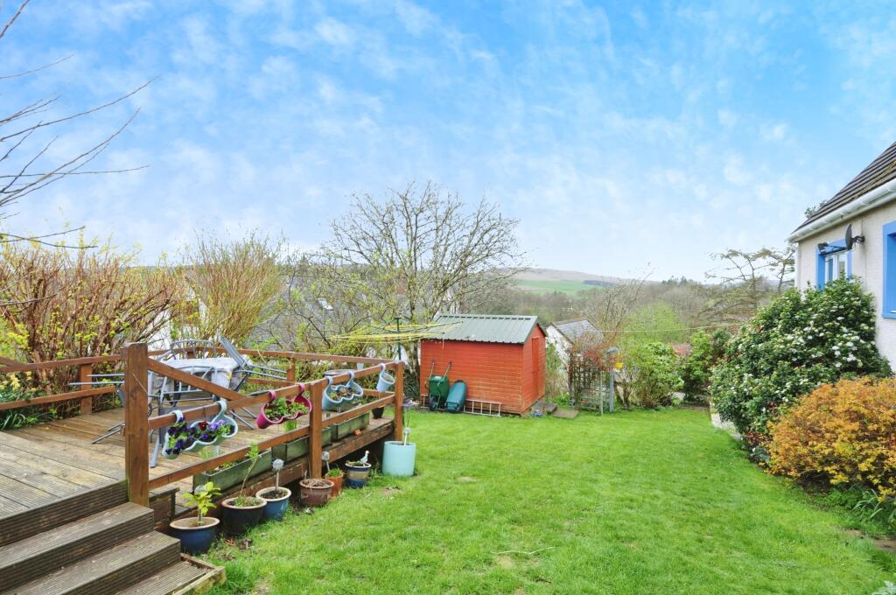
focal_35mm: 18
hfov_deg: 90.1
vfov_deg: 67.2
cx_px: 448
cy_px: 298
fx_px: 447
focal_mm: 12
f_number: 7.1
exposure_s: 1/20
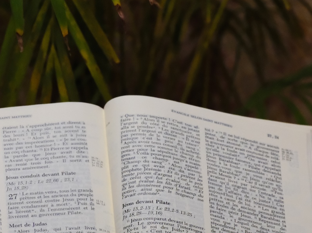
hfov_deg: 14.1
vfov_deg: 10.5
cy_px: 196
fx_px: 1261
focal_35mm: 140
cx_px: 150
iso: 6400
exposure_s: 1/90
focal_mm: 38.5
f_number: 4.5
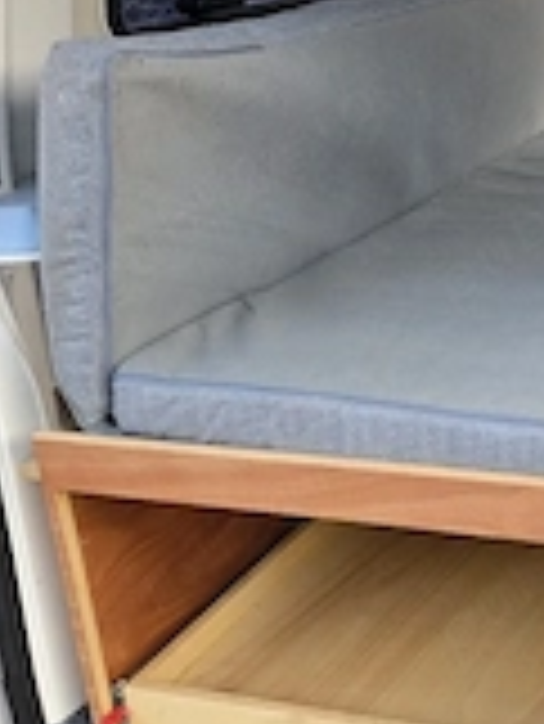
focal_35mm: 57
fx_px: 1193
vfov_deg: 33.5
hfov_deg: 23.3
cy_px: 247
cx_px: 670
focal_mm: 5.4
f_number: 1.8
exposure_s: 1/182
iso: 100
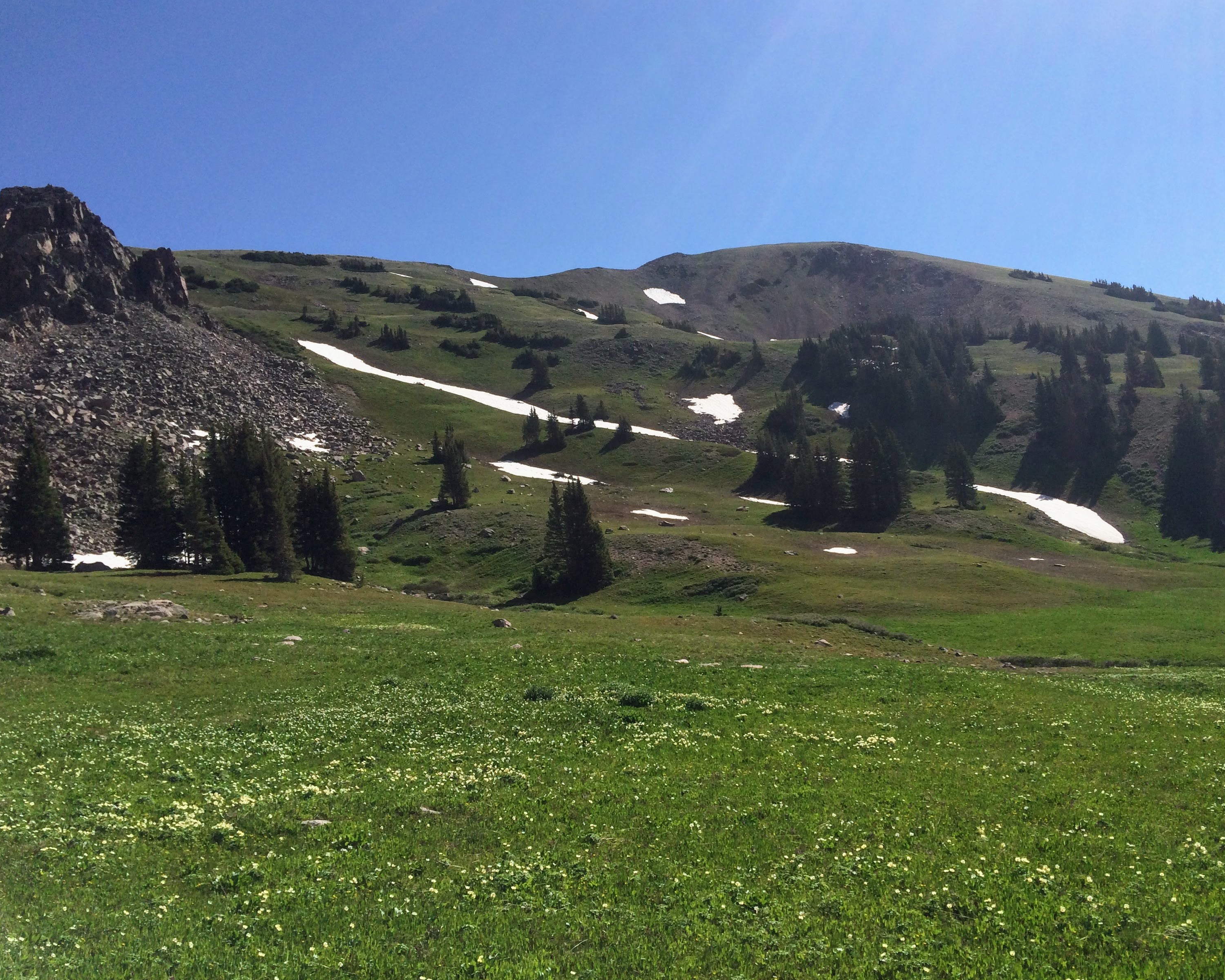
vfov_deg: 45.8
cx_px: 655
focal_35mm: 32
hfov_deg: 55.6
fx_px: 1160
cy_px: 488
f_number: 2.2
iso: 32
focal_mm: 4.12
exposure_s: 1/3425
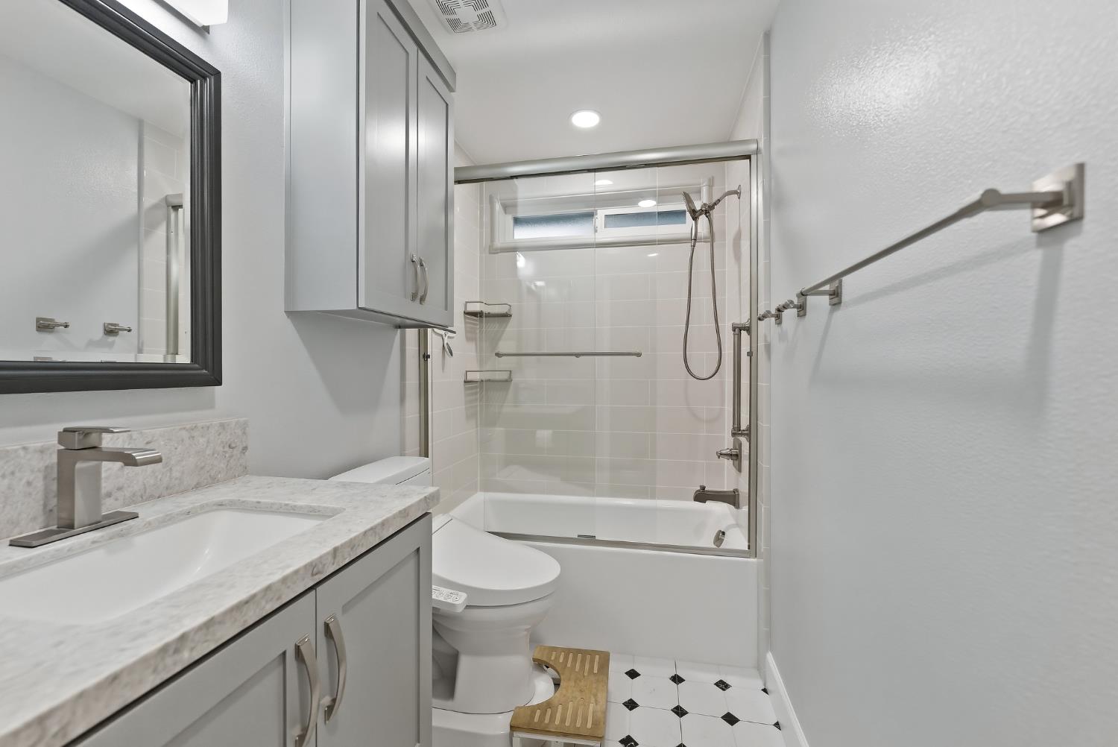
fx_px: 435
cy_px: 374
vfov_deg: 81.3
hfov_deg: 104.2
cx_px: 559
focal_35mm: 14
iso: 1000
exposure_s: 1/160
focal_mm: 14
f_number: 4
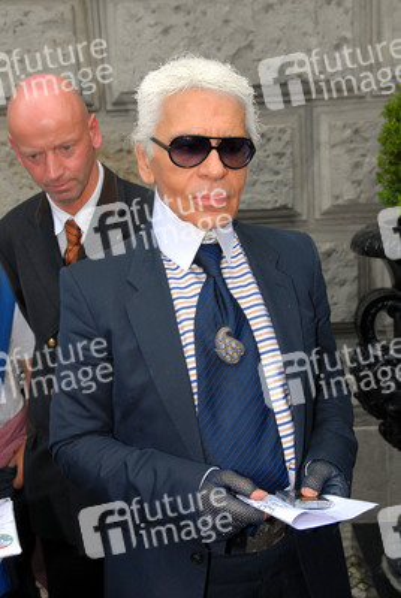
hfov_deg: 26.6
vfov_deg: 38.8
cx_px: 200
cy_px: 299
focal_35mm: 51
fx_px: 849
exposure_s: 1/400
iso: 250
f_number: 6.3
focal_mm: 34
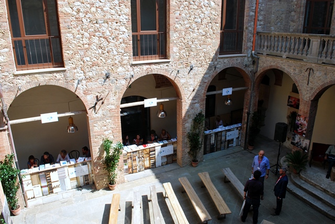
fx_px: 251
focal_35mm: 27
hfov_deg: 67.3
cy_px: 112
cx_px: 168
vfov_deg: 48.0
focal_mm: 18
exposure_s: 1/125
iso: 200
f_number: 9
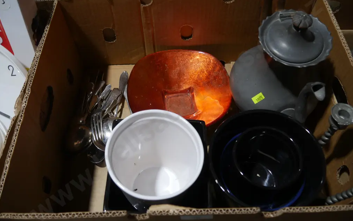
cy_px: 111
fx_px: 289
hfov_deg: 62.9
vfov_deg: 41.8
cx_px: 176
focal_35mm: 30
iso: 200
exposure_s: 1/100
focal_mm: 14
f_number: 3.5
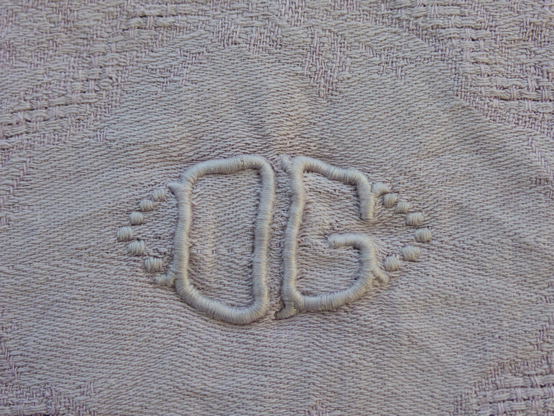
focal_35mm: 61
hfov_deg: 31.7
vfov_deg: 24.0
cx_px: 277
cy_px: 208
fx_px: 976
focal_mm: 10.3
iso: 160
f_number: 4.7
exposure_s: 1/250
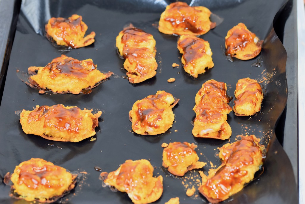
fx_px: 1334
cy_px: 102
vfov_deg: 8.7
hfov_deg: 13.0
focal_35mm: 158
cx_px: 152
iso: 800
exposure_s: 1/80
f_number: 4.5
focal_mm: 105
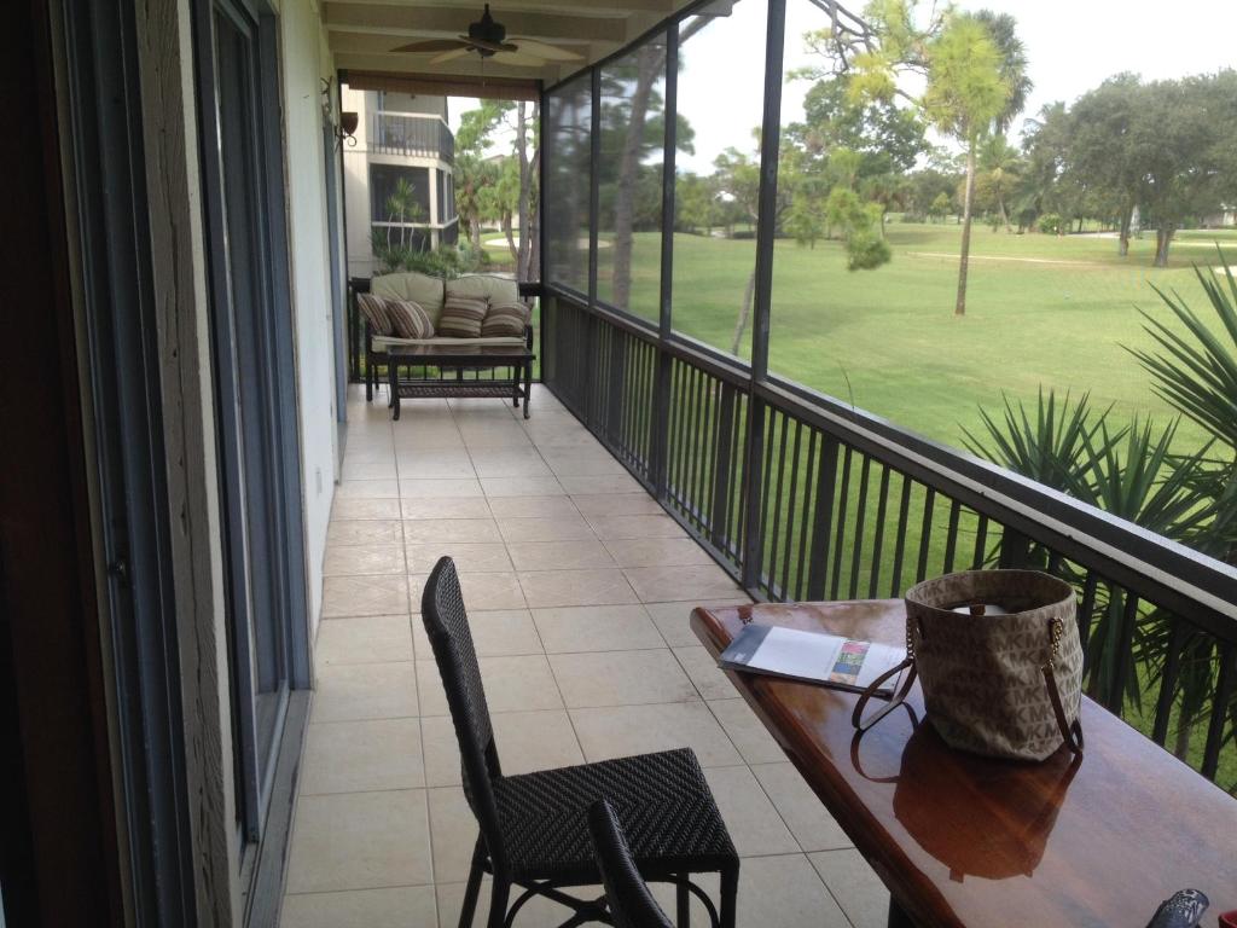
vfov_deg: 40.7
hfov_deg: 52.6
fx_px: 1251
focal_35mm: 35
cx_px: 618
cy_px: 464
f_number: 2.4
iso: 50
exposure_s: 1/185
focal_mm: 4.28
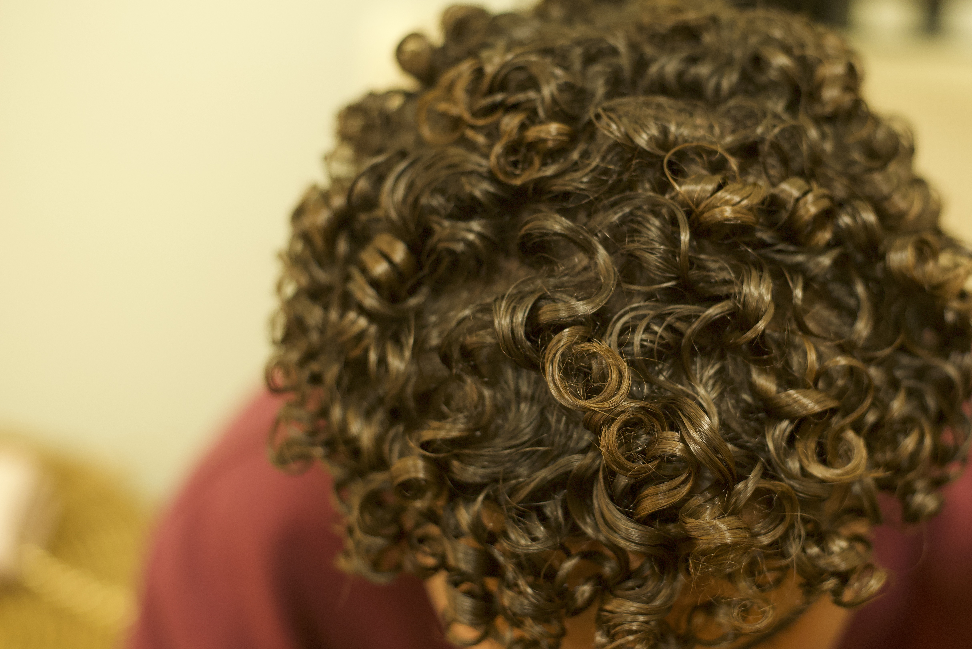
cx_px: 599
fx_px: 1675
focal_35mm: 62
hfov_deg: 32.2
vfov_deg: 21.9
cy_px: 304
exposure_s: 1/160
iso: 2000
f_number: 2.5
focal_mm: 50
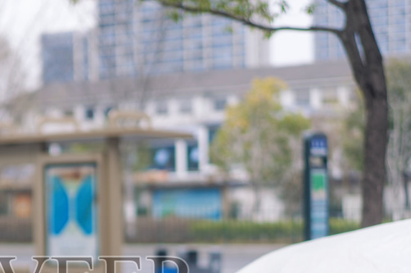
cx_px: 97
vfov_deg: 10.2
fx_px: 1518
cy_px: 299
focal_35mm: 133
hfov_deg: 15.3
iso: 100
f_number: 1.8
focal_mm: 55
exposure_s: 1/1000
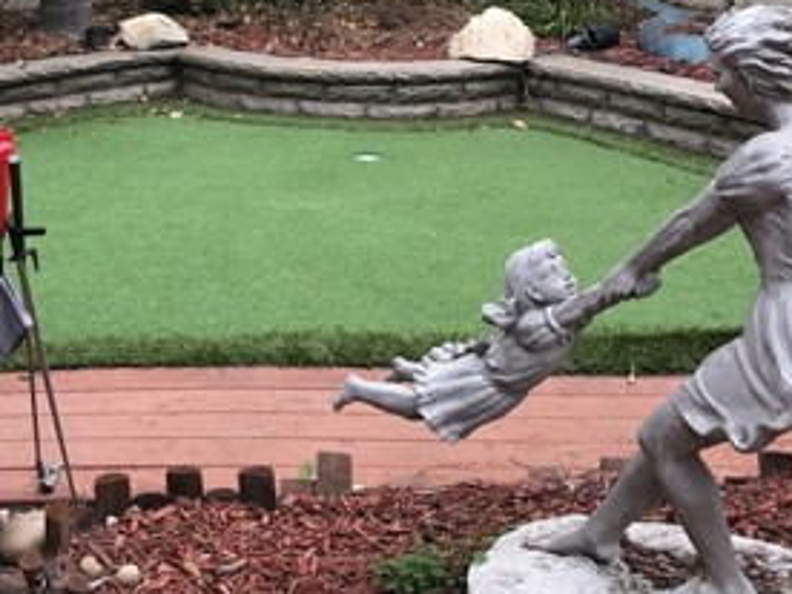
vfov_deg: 21.7
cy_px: -20
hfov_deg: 29.3
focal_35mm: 65
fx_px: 1487
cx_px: 184
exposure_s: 1/120
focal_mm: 4
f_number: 1.8
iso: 50
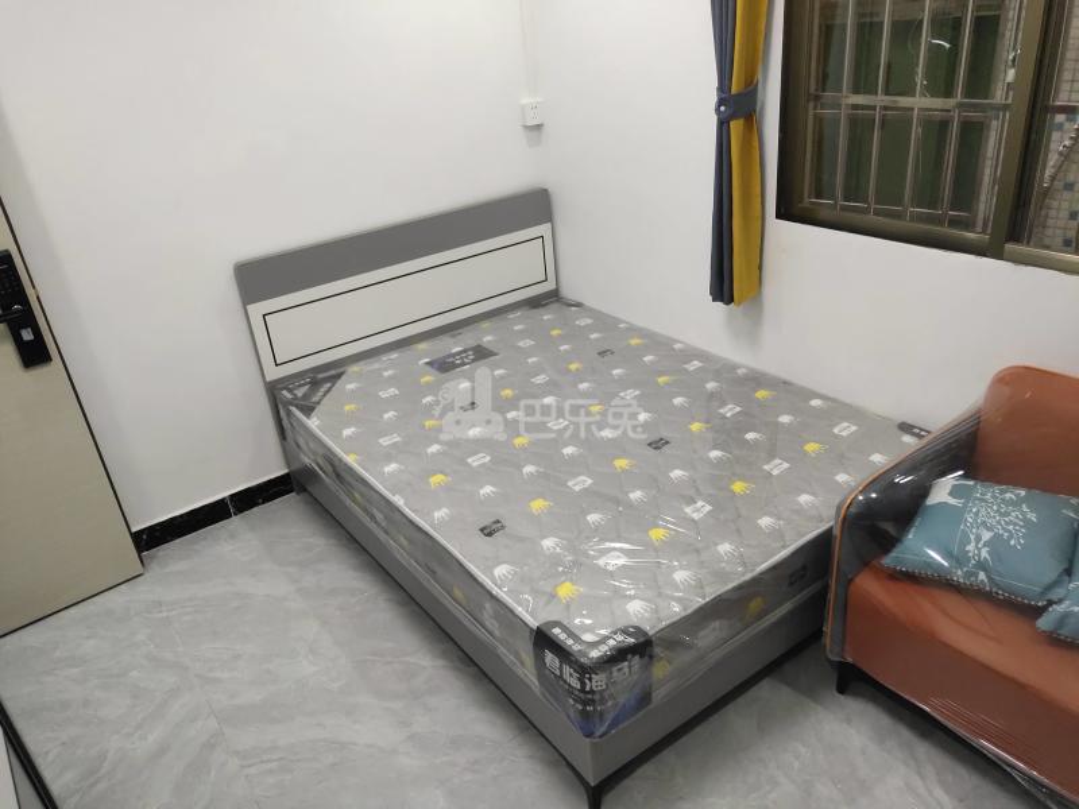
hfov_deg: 61.7
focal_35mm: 29
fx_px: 904
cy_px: 404
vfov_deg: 48.2
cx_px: 540
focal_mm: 4.27
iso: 245
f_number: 1.8
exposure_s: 1/50
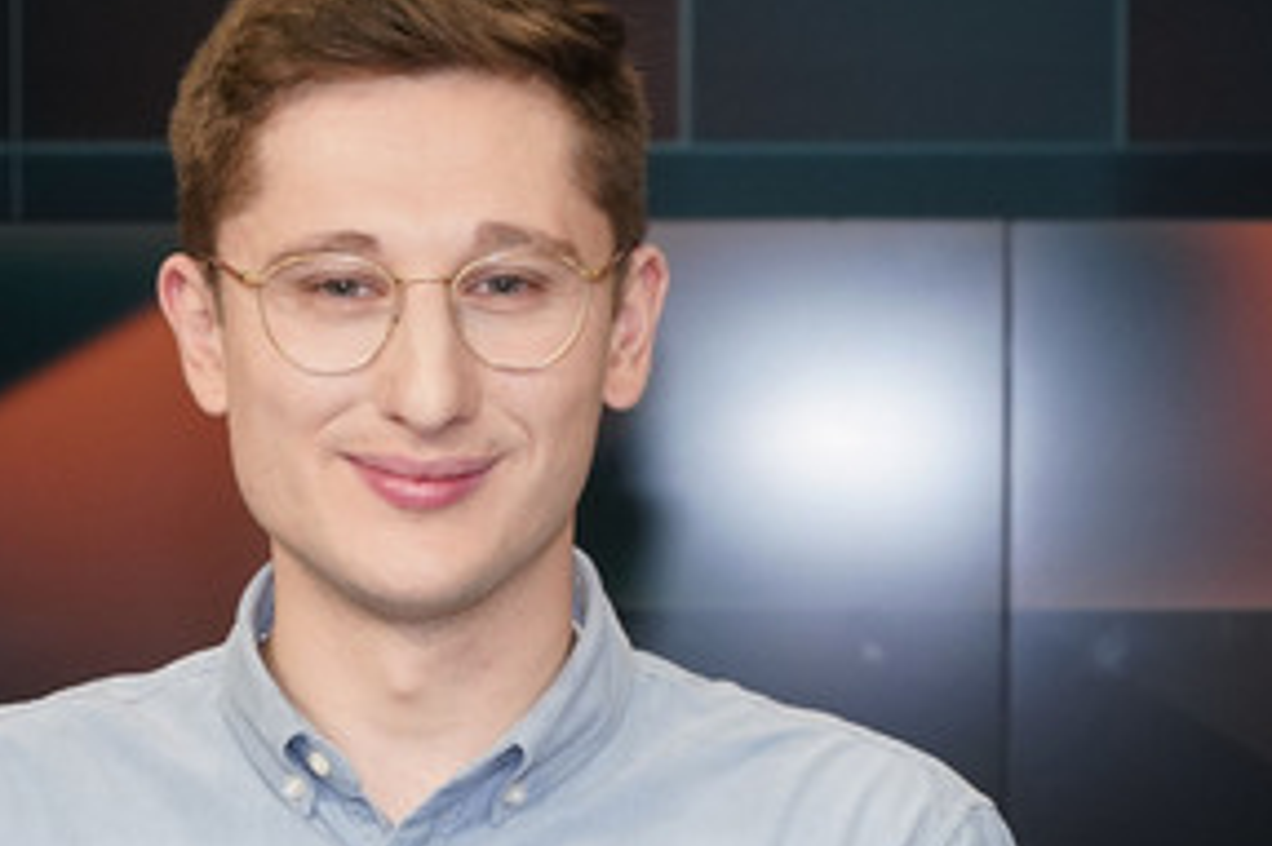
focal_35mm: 77
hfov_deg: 26.2
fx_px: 2719
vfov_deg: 17.7
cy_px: 536
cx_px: 463
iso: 2000
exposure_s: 1/160
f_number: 5
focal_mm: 49
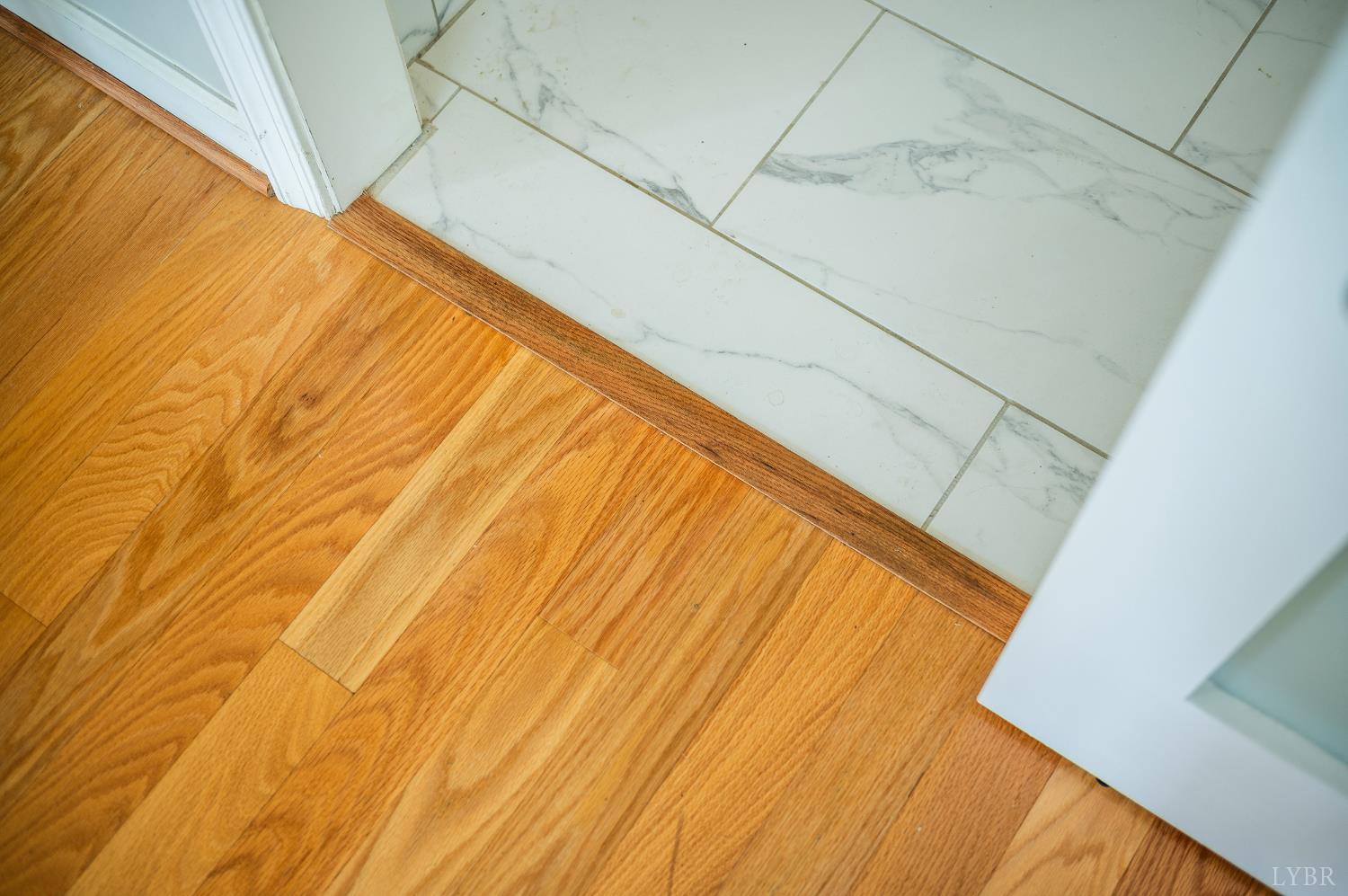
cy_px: 448
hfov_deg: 48.5
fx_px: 1496
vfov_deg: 33.3
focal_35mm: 40
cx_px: 674
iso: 160
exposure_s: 1/60
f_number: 2.5
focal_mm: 40
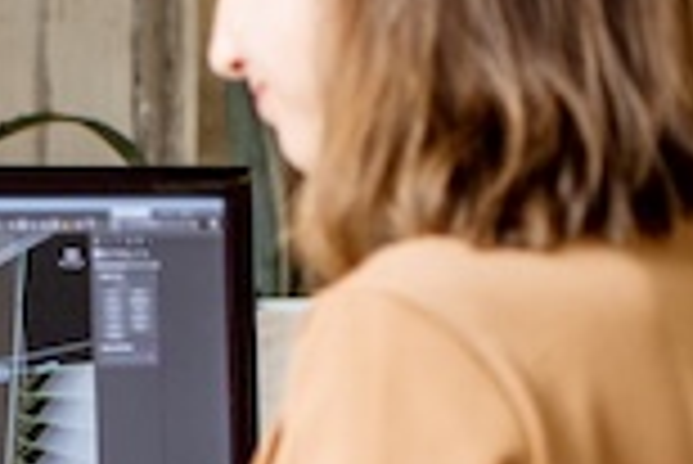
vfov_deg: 6.5
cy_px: 944
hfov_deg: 9.0
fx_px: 3950
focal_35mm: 205
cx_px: -1008
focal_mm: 35
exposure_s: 1/200
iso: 500
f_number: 2.2
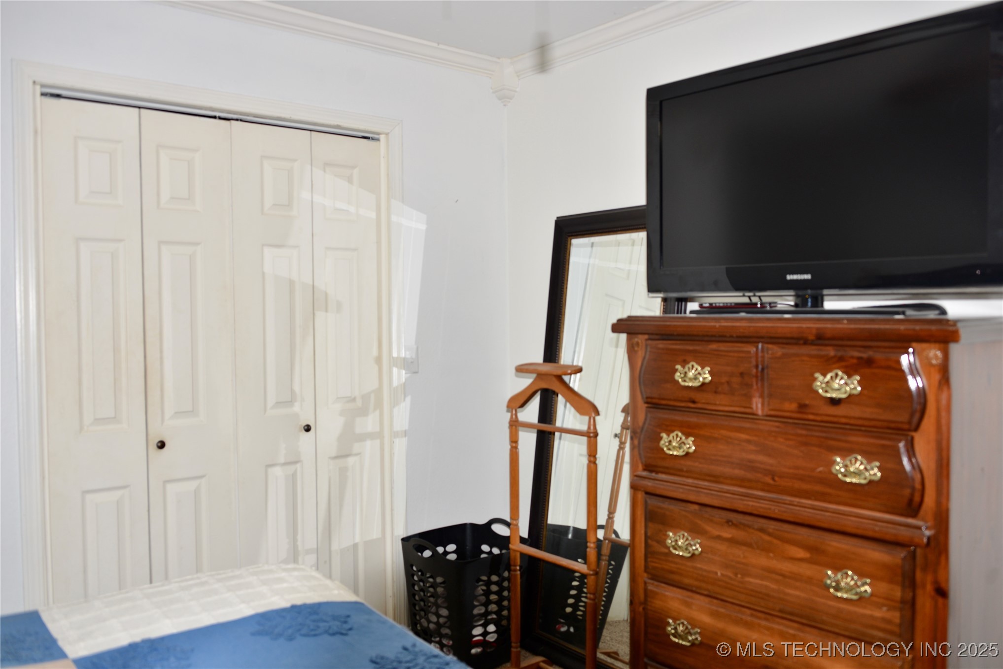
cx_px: 502
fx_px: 780
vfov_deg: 46.4
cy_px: 334
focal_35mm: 28
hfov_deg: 65.5
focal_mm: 28
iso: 320
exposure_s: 1/60
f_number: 3.8
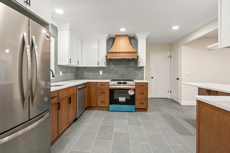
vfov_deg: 67.3
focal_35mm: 18
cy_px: 73
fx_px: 115
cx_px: 112
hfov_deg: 90.0
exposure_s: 1/20
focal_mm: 16
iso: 1000
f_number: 5.6
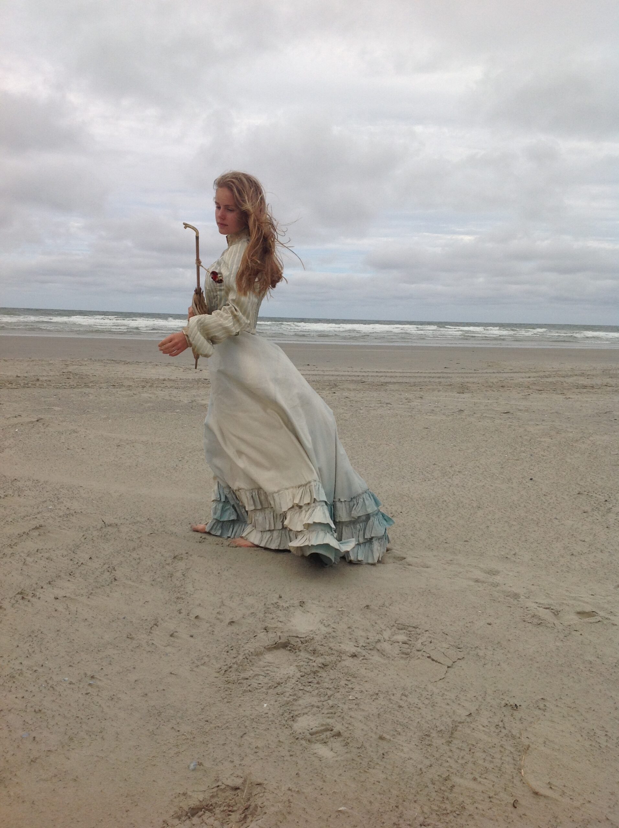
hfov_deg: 40.6
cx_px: 310
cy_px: 414
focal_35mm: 35
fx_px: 837
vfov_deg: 52.7
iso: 50
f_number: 2.4
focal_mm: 4.28
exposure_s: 1/3030
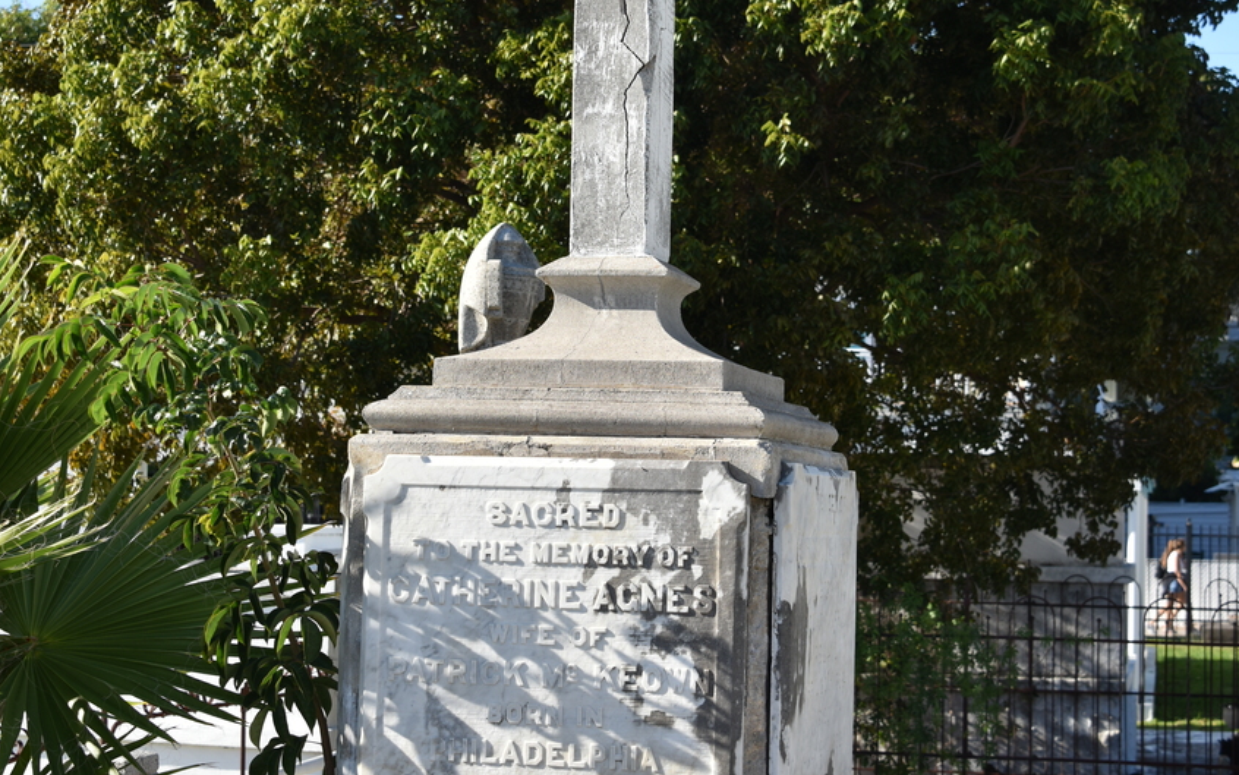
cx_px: 620
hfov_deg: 27.8
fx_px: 2499
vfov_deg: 17.6
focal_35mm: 74
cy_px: 340
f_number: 8
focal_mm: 48
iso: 100
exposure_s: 1/250
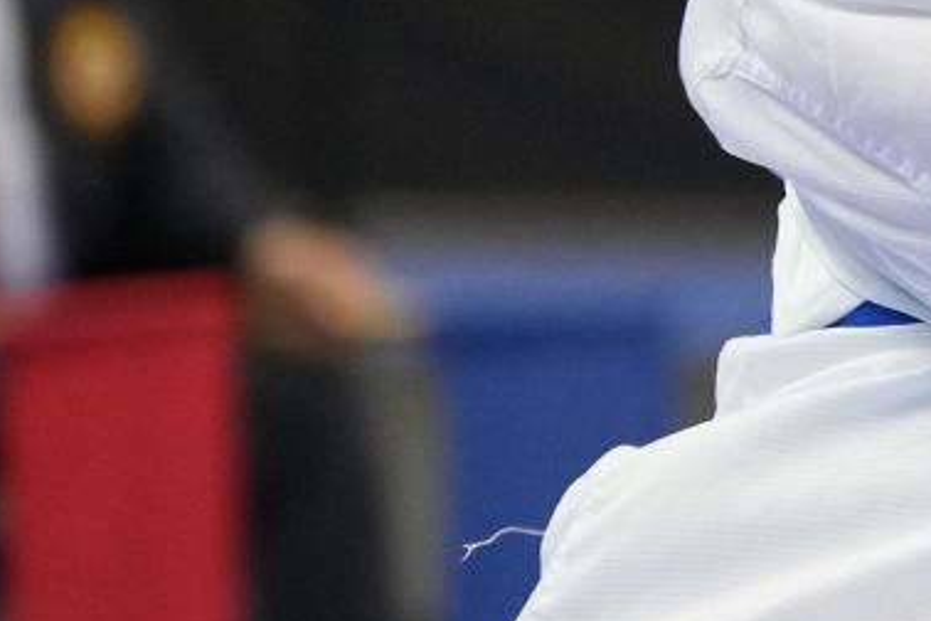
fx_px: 17972
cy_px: -352
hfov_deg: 3.0
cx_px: 1281
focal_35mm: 695
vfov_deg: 2.0
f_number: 2.8
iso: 3200
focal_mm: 146
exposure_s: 1/1000
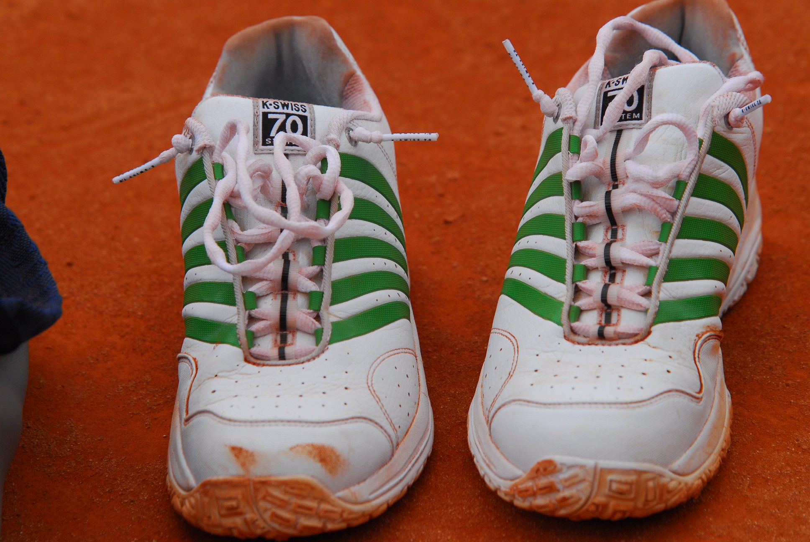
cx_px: 405
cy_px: 271
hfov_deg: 9.8
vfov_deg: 6.6
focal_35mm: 210
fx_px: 4731
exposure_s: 1/800
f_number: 5.6
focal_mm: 140
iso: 320
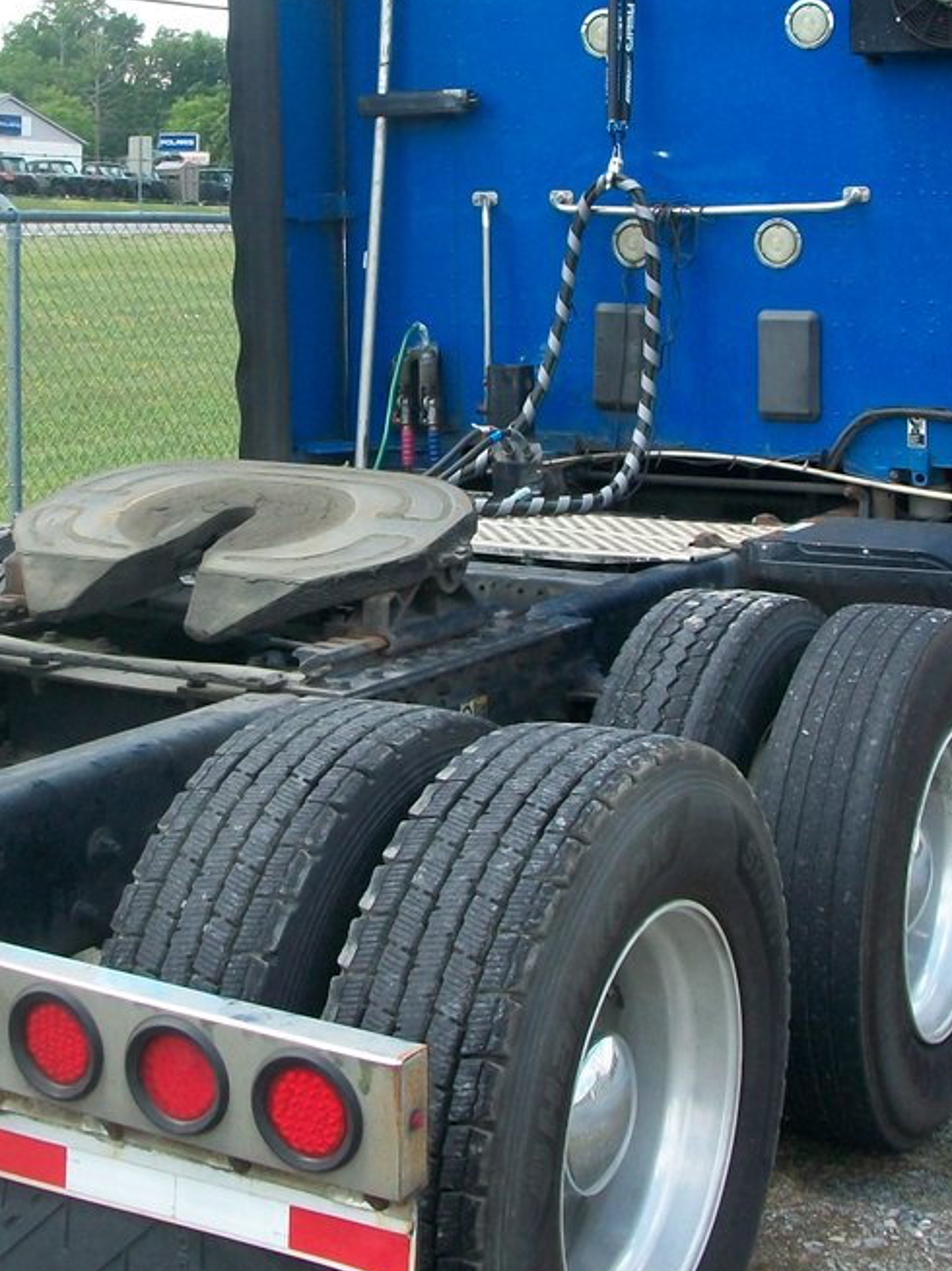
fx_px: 2165
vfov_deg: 32.5
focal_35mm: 59
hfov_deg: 24.8
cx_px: 438
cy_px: 438
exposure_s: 1/500
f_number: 2.8
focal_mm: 5.7
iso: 80
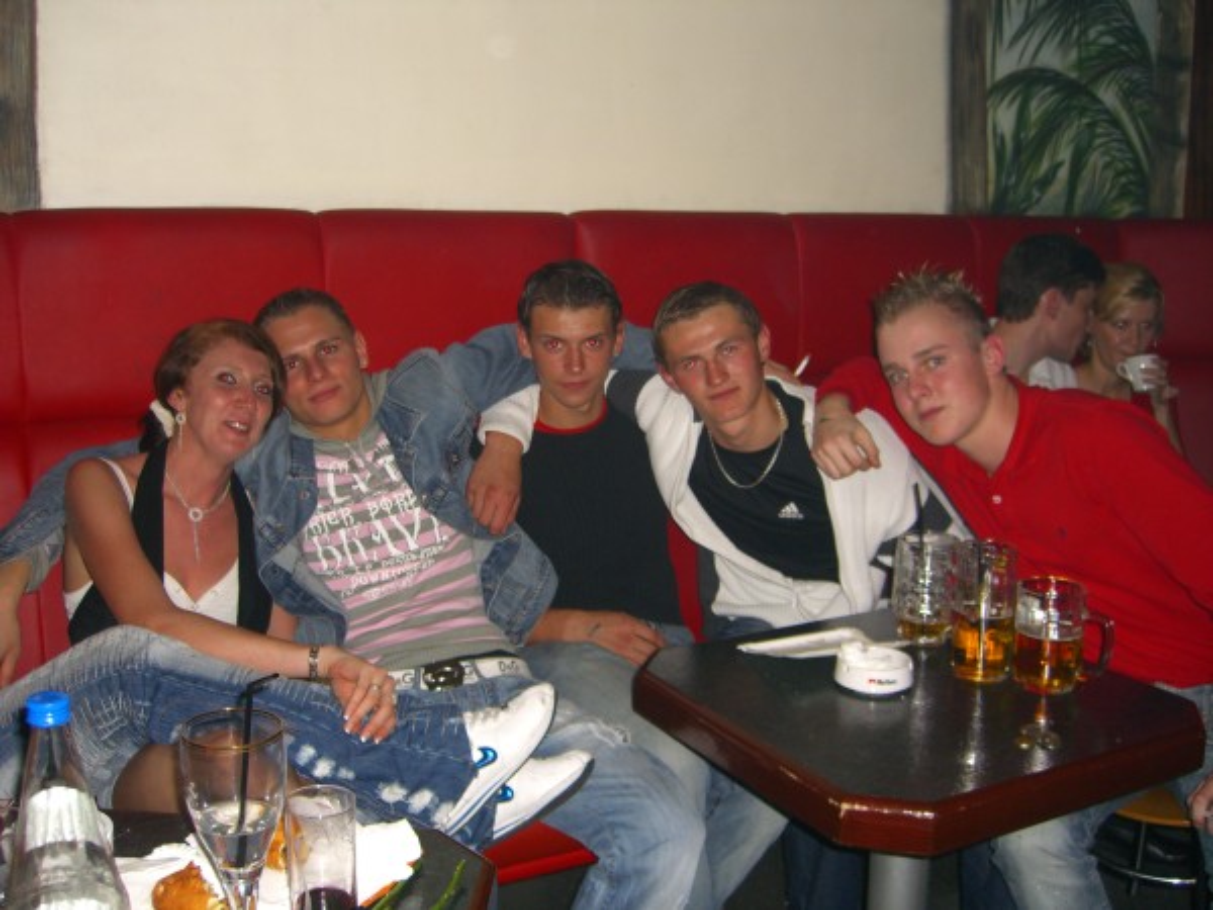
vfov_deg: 37.7
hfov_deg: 49.0
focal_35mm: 38
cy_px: 455
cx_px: 606
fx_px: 1332
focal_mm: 7.9
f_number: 2.8
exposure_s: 1/60
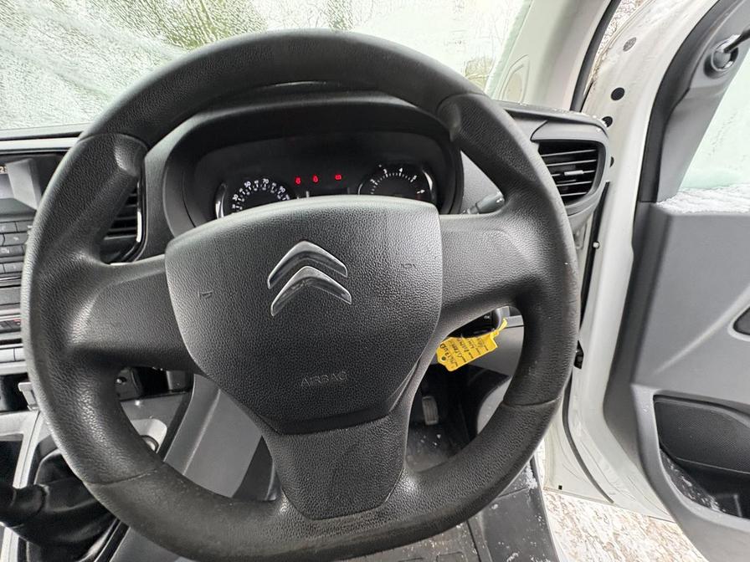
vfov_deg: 85.7
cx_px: 375
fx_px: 303
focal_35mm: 14
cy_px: 281
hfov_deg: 102.1
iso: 400
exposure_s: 1/60
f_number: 2.2
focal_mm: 2.22
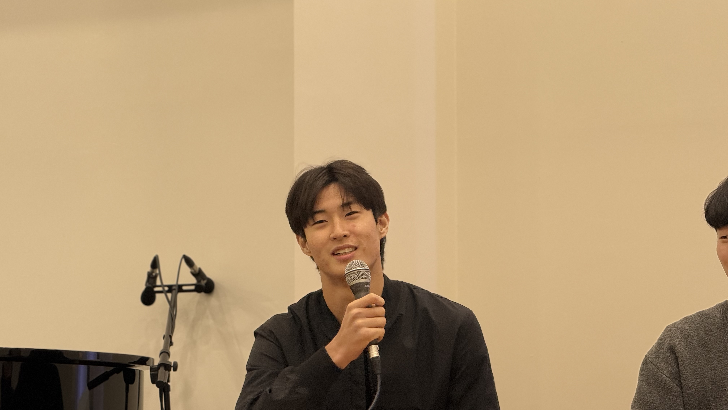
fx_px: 2529
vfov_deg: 9.3
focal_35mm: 131
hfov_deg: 16.4
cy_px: 236
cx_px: 364
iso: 250
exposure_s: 1/120
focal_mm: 15.66
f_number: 2.8
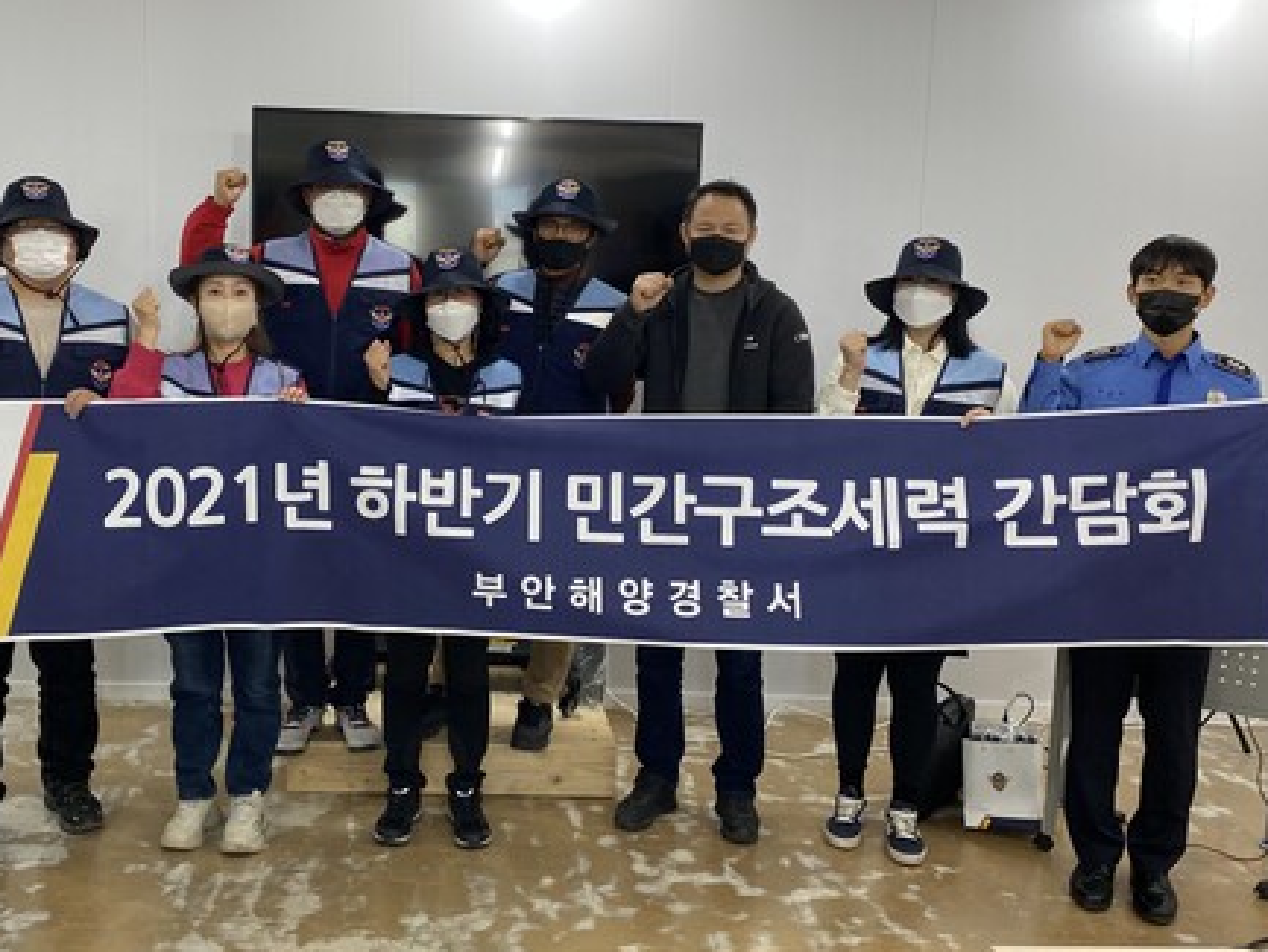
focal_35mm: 36
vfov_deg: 39.6
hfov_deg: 50.8
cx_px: 474
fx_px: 1319
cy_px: 419
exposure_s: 1/120
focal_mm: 4.25
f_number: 1.8
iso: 100
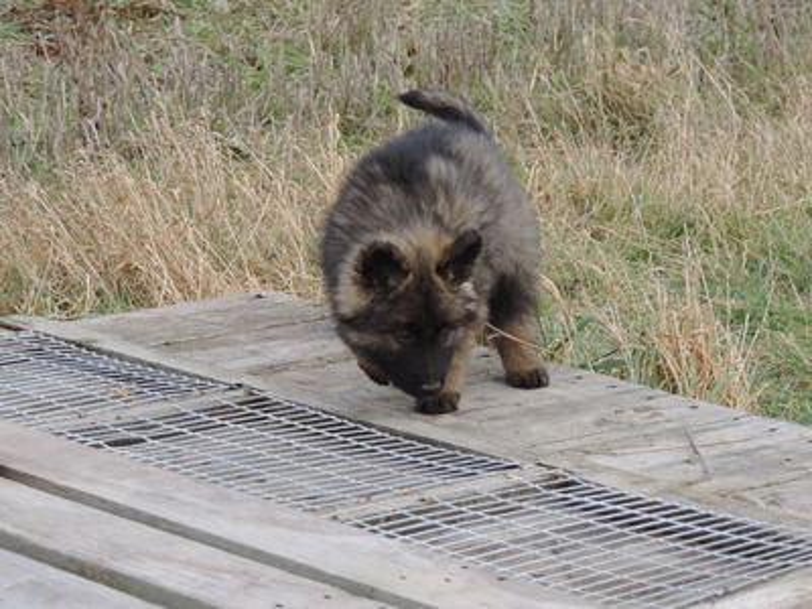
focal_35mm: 155
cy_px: 304
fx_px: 3636
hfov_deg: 12.7
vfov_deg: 9.6
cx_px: 406
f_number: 4.4
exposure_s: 1/500
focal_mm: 27.6
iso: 400
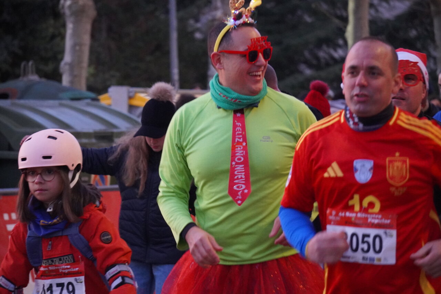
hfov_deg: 11.0
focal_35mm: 188
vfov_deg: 7.3
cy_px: 147
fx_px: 2296
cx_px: 220
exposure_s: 1/100
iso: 6400
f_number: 5.6
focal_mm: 125
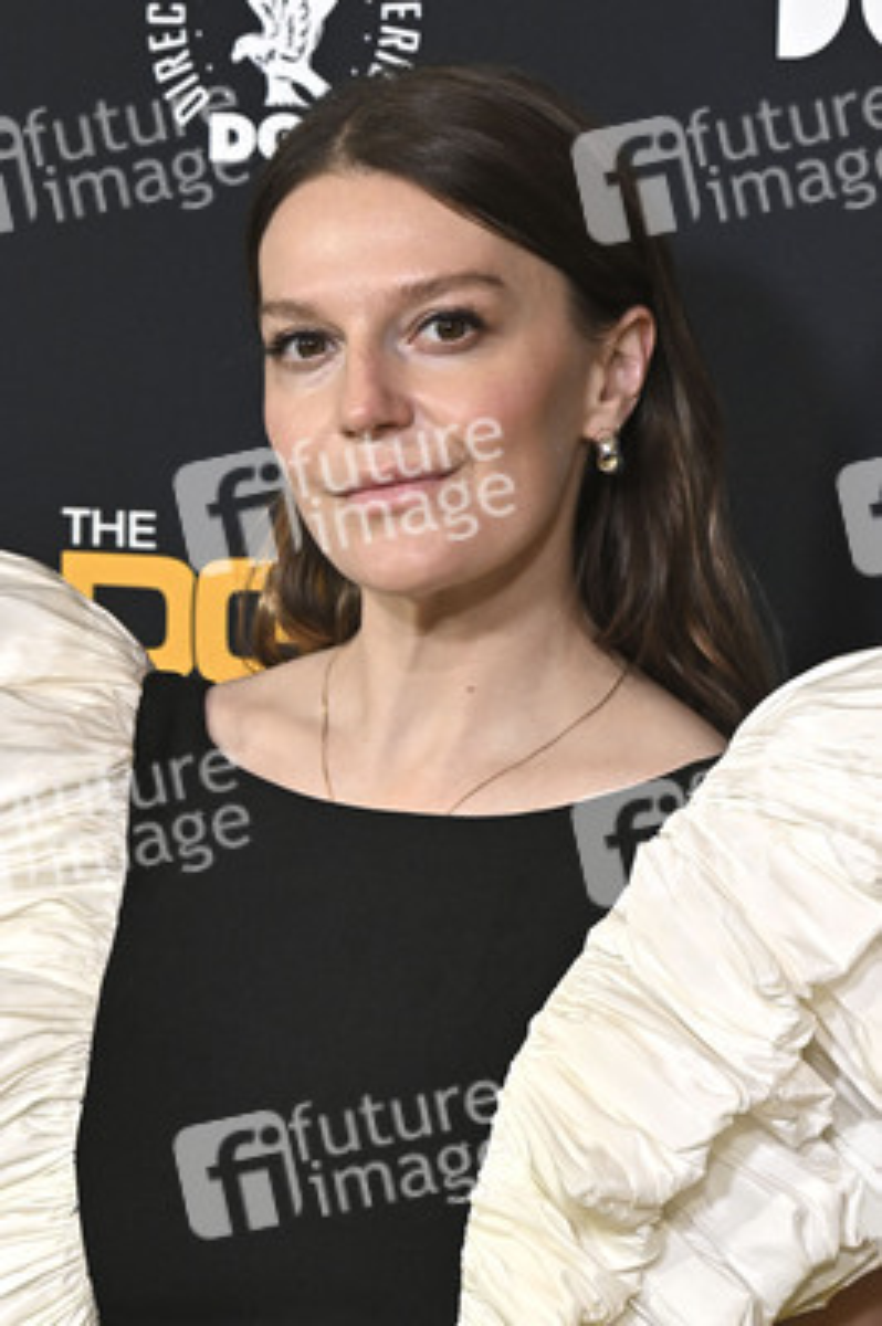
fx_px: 2871
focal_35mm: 78
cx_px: 441
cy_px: 663
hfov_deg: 17.5
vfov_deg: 26.0
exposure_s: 1/320
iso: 2000
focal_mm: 78
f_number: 6.3
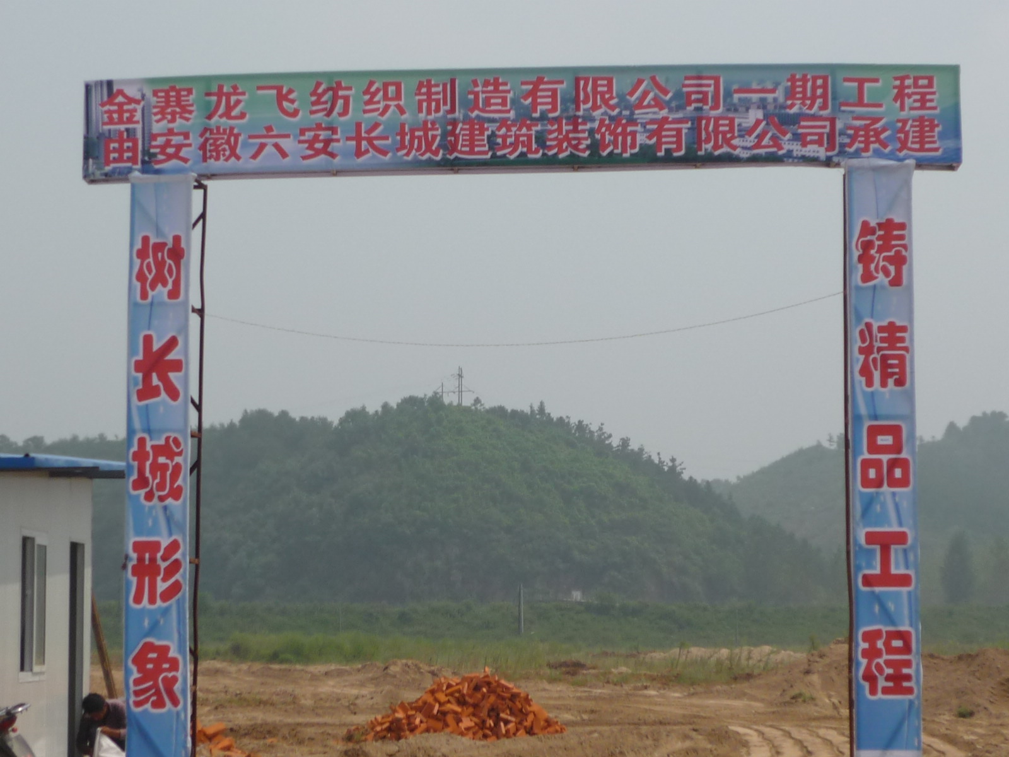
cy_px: 378
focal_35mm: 93
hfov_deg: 21.1
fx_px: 2711
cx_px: 504
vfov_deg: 15.9
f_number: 10
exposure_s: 1/250
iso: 100
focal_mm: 9.6
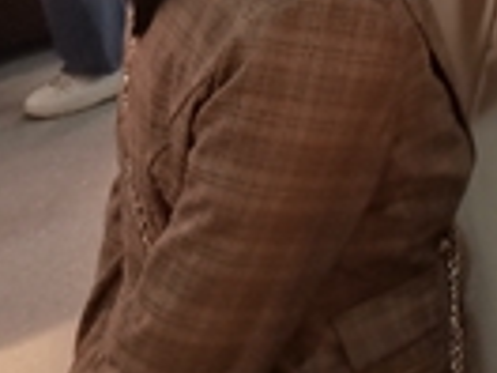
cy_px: -256
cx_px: 1096
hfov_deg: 13.1
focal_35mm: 123
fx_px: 1766
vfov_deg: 11.3
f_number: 1.9
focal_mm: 4.94
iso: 640
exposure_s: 1/100
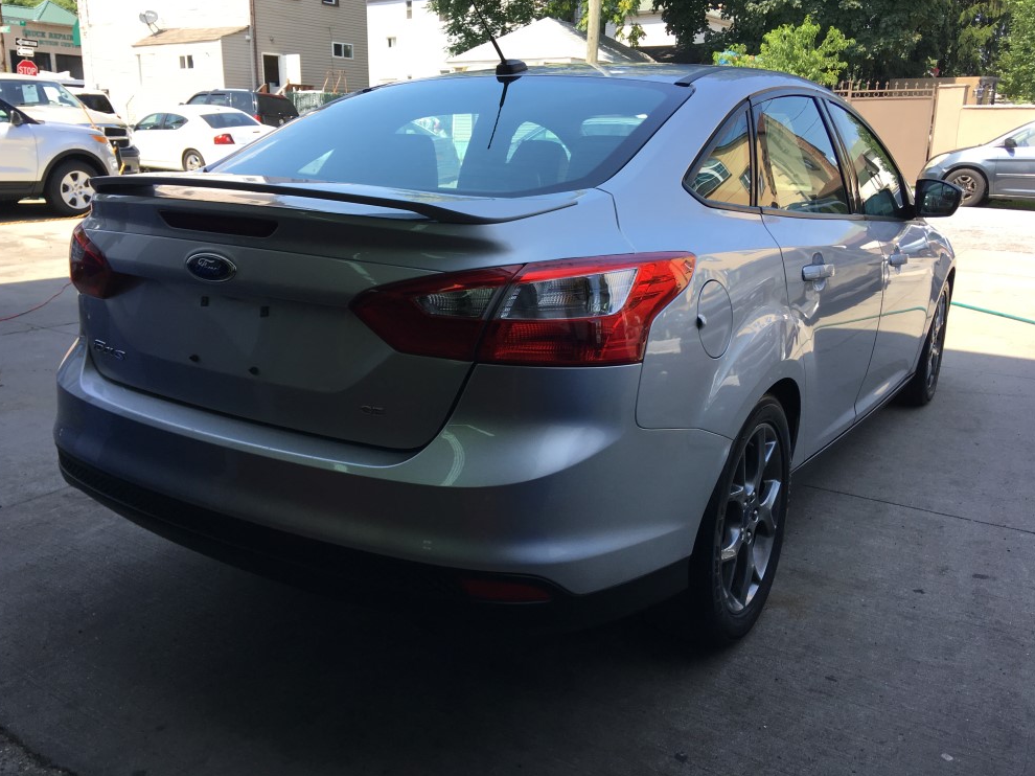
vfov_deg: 46.8
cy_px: 378
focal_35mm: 30
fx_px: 897
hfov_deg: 60.0
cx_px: 504
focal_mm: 4.15
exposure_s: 1/392
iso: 25
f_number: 2.2
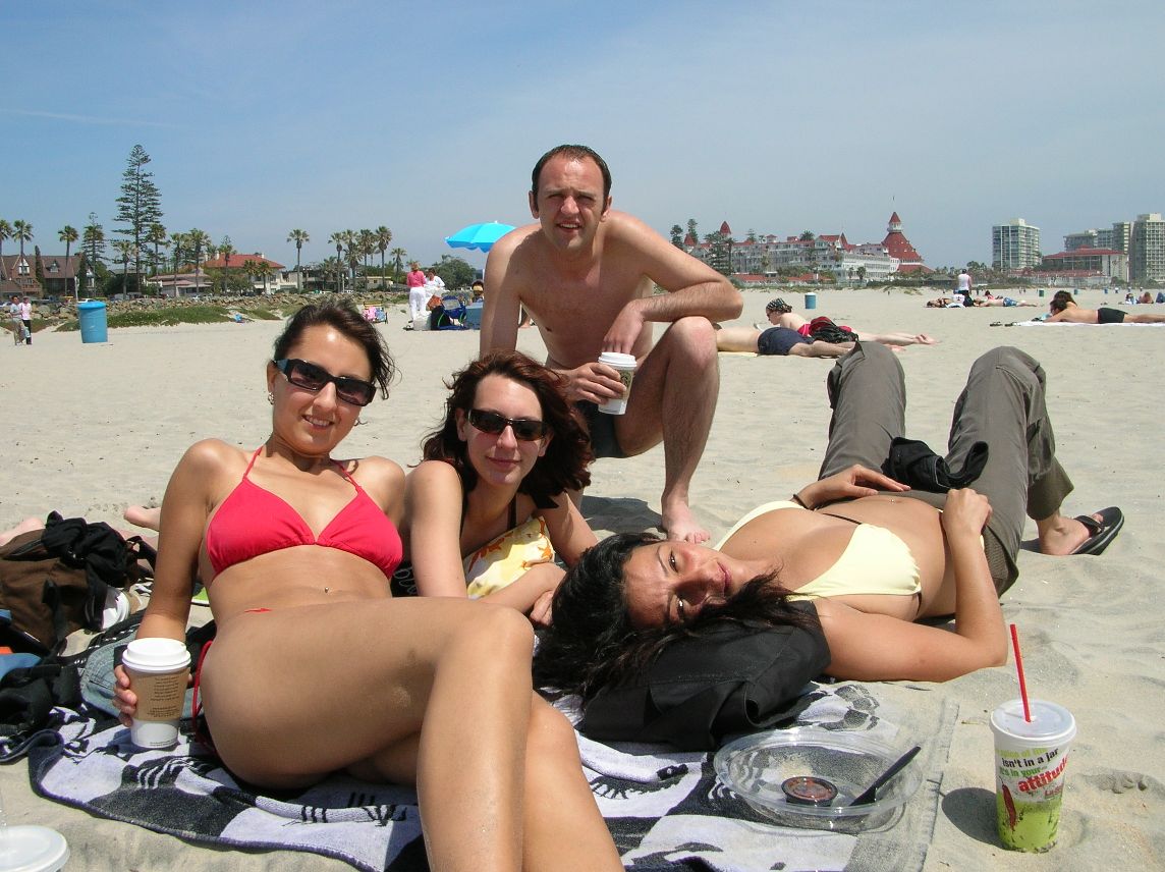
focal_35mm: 35
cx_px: 582
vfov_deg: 40.6
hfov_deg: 52.7
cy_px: 436
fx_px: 1177
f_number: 5.6
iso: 50
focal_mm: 5.8
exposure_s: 1/443
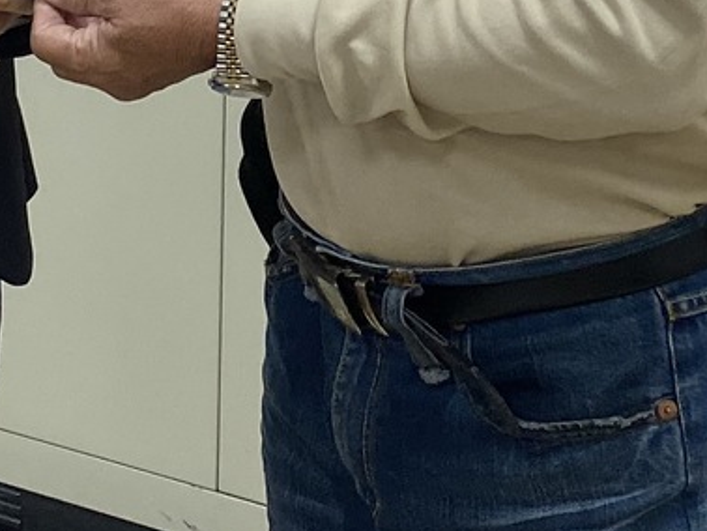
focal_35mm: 132
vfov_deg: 10.7
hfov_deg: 14.8
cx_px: 140
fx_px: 2698
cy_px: -370
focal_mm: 4.25
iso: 64
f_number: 1.8
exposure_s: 1/120
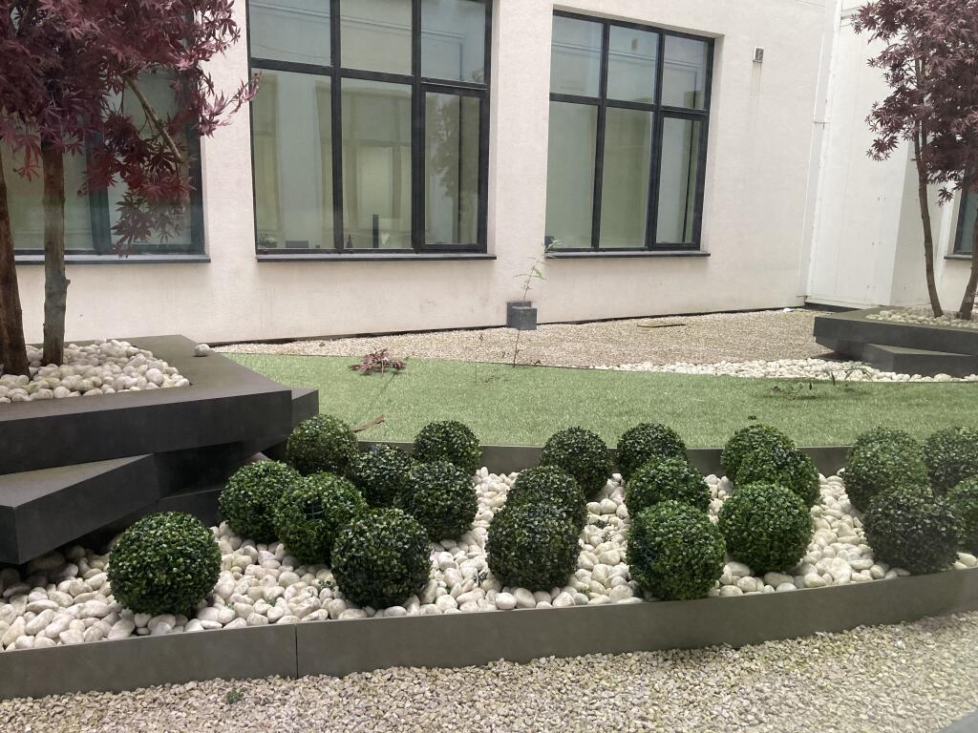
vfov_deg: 49.7
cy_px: 366
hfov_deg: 63.4
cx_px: 489
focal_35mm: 28
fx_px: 791
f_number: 1.8
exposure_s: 1/50
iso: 200
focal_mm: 3.99
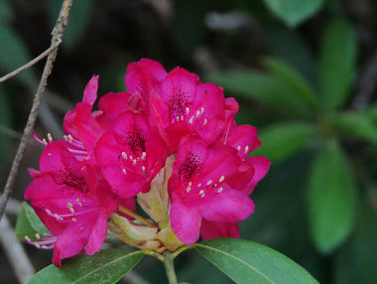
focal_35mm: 213
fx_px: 2323
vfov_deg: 7.0
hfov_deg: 9.3
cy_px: 152
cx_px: 168
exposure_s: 1/200
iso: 2500
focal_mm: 90
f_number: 5.5
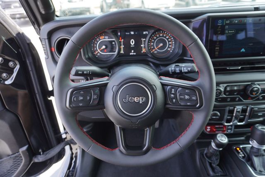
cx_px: 132
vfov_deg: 53.2
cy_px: 88
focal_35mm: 24
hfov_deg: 73.7
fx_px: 177
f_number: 4
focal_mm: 16
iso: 125
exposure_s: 1/60
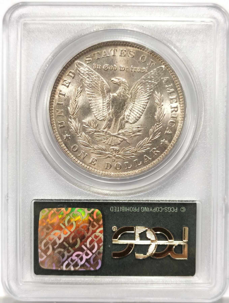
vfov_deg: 35.5
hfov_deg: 27.1
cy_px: 152
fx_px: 475
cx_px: 114
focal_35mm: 54
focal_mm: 5.56
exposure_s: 1/100
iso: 160
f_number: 16
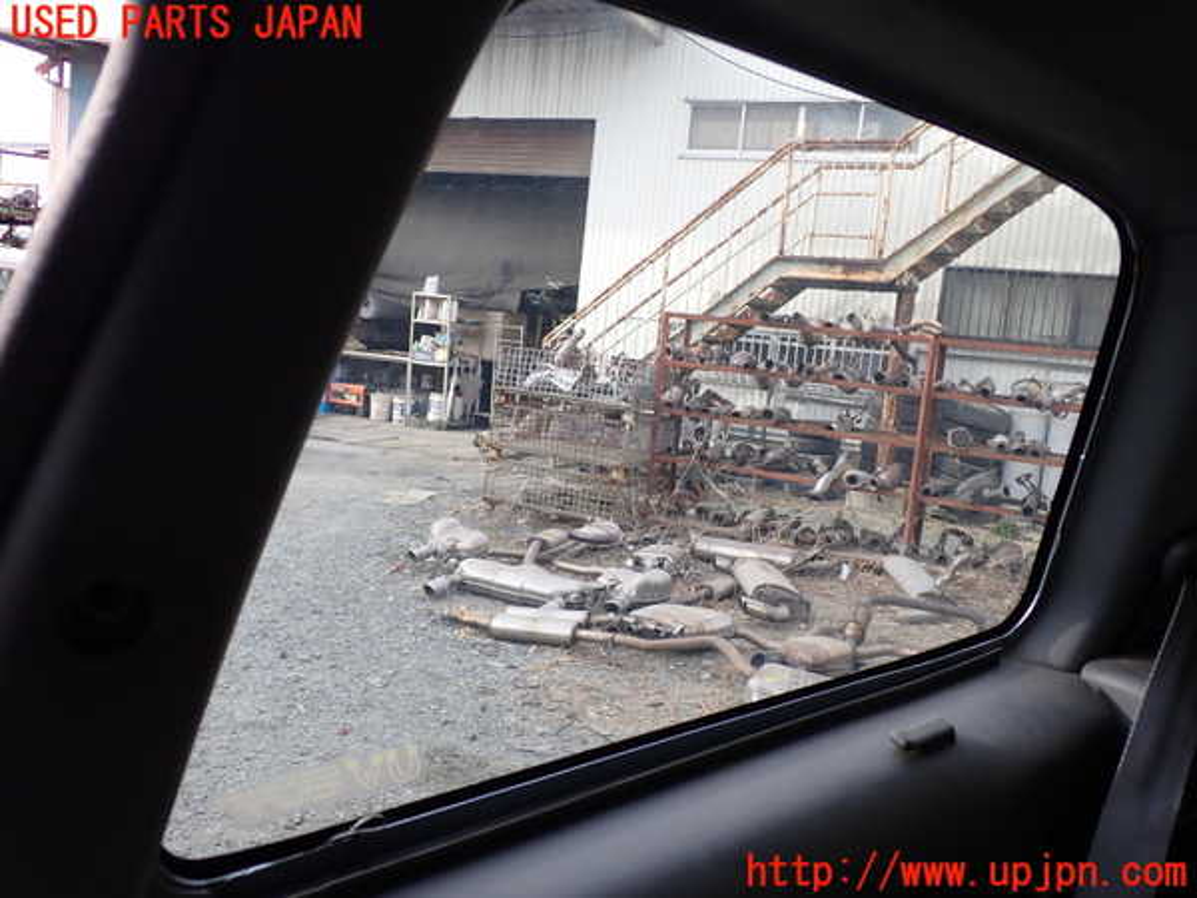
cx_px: 598
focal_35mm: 30
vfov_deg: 46.8
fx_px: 1037
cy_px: 449
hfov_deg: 60.0
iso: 100
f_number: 3.2
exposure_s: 1/200
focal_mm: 5.4
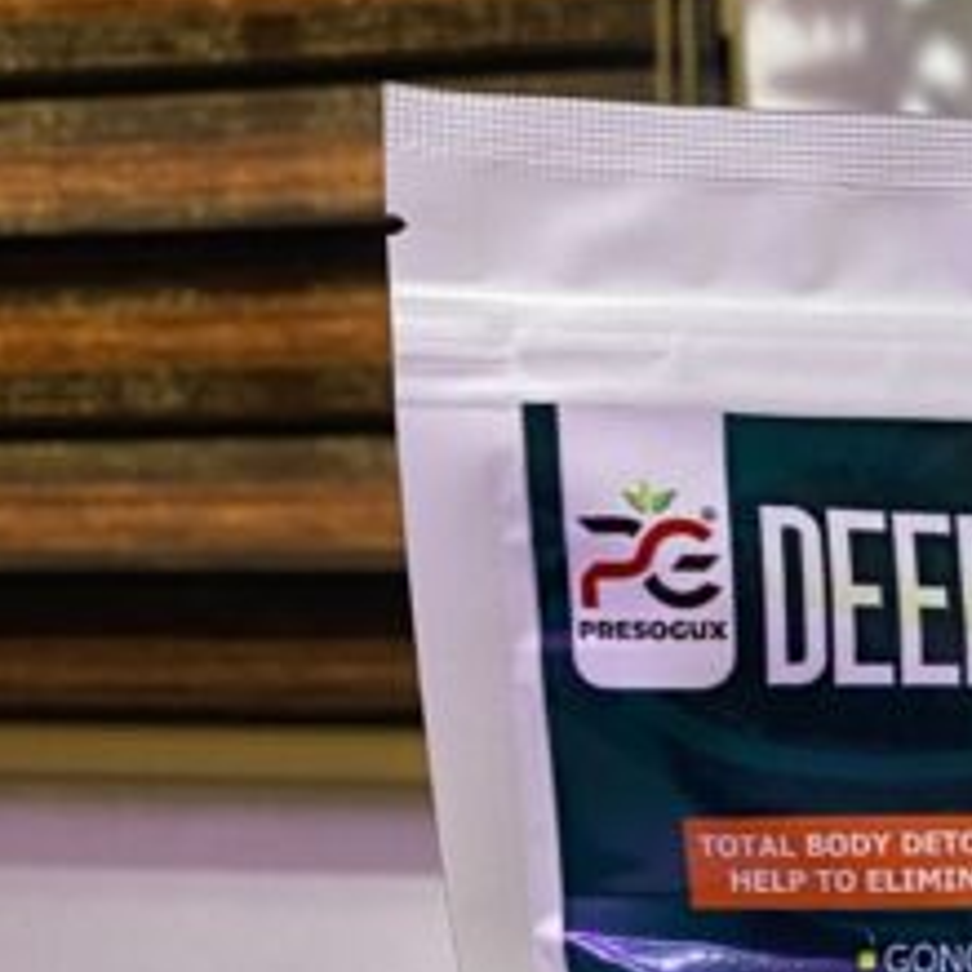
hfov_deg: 19.3
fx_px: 2669
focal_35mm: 84
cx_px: 1221
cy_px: 1212
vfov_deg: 19.3
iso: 100
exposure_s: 1/50
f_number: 1.8
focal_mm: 4.25
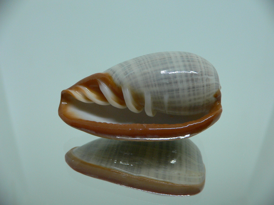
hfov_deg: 52.6
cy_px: 102
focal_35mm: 35
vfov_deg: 40.7
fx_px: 277
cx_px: 137
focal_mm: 4.6
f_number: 2.8
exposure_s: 1/60
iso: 150
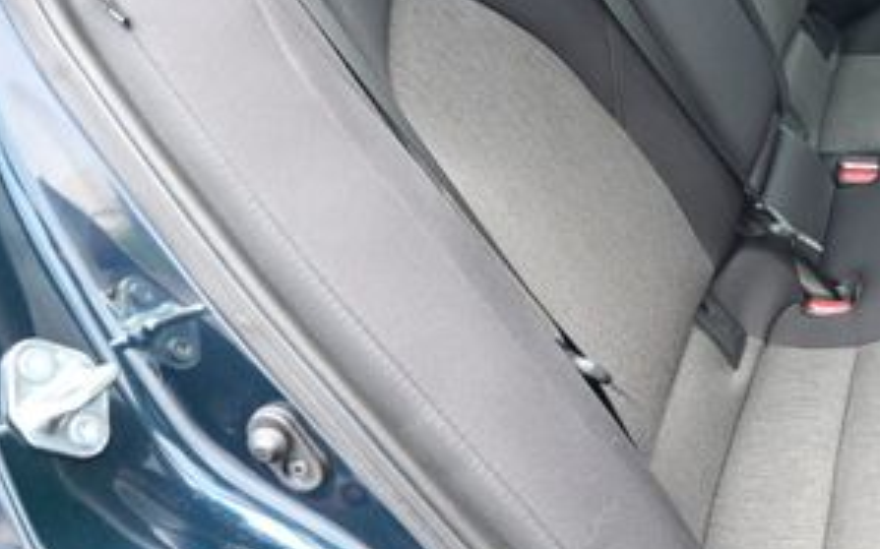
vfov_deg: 21.6
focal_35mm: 59
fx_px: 1414
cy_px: 86
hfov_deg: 32.3
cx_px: 839
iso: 800
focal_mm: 18
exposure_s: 1/125
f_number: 3.5
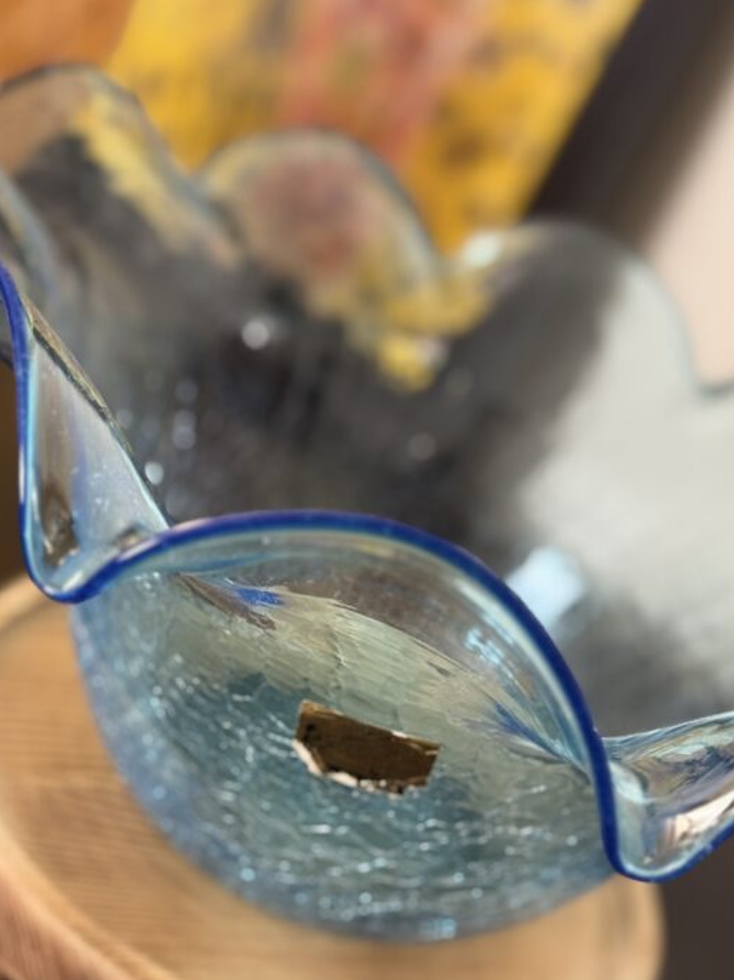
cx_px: 398
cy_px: 520
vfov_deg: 34.4
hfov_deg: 26.1
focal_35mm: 56
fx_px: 1584
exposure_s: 1/60
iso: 250
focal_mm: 6.76
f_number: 1.78
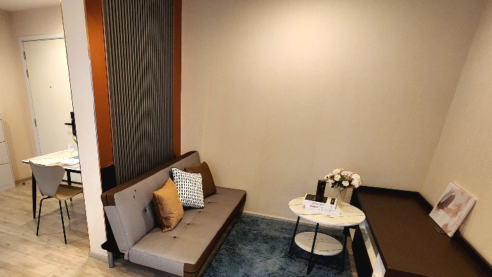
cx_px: 180
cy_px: 199
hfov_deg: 84.7
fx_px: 261
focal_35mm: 20
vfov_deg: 53.9
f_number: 2.2
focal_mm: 2.2
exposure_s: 1/33
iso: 400
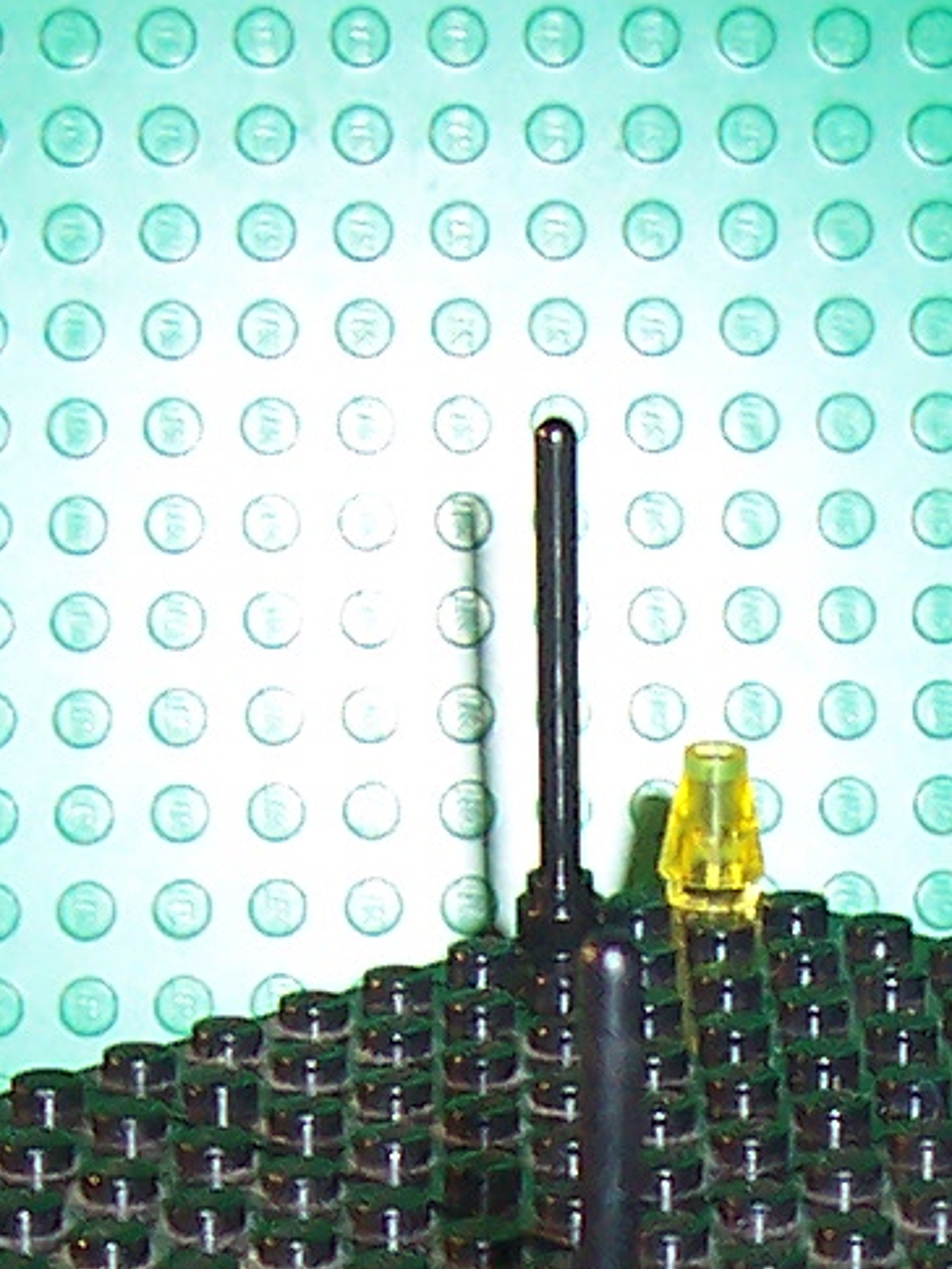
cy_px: 1774
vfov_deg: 12.3
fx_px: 5681
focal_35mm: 155
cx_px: 826
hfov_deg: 9.5
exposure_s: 1/60
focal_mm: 5.6
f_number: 2.8
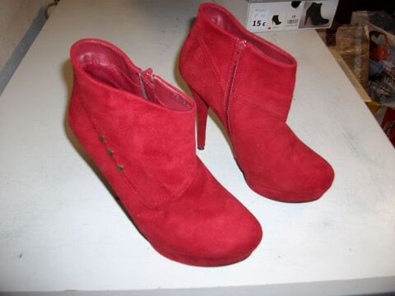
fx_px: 365
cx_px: 198
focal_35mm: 32
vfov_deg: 44.2
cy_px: 148
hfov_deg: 56.8
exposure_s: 1/40
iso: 125
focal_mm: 5.7
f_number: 2.9
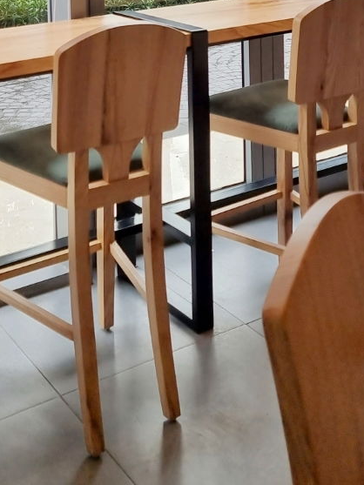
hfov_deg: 23.6
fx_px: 869
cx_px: 205
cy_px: -79
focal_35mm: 62
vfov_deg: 27.8
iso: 50
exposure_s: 1/144
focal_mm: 6.7
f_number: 1.8
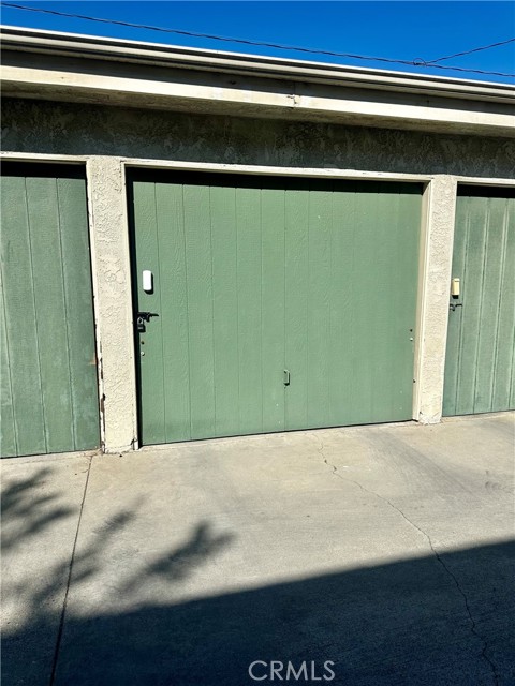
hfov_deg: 56.8
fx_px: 476
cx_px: 258
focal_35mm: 24
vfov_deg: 71.6
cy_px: 343
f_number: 1.78
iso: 80
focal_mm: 6.86
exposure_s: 1/7576
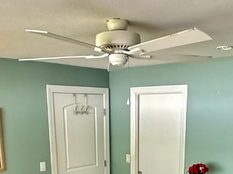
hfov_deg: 41.1
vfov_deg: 29.2
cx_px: 139
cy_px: 180
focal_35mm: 46
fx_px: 310
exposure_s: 1/60
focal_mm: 2.22
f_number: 2.2
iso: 800
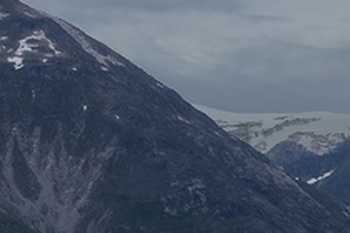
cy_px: 250
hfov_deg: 8.8
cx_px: 363
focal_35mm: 232
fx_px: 2255
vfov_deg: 5.9
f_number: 9
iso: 100
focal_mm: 38
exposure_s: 1/320
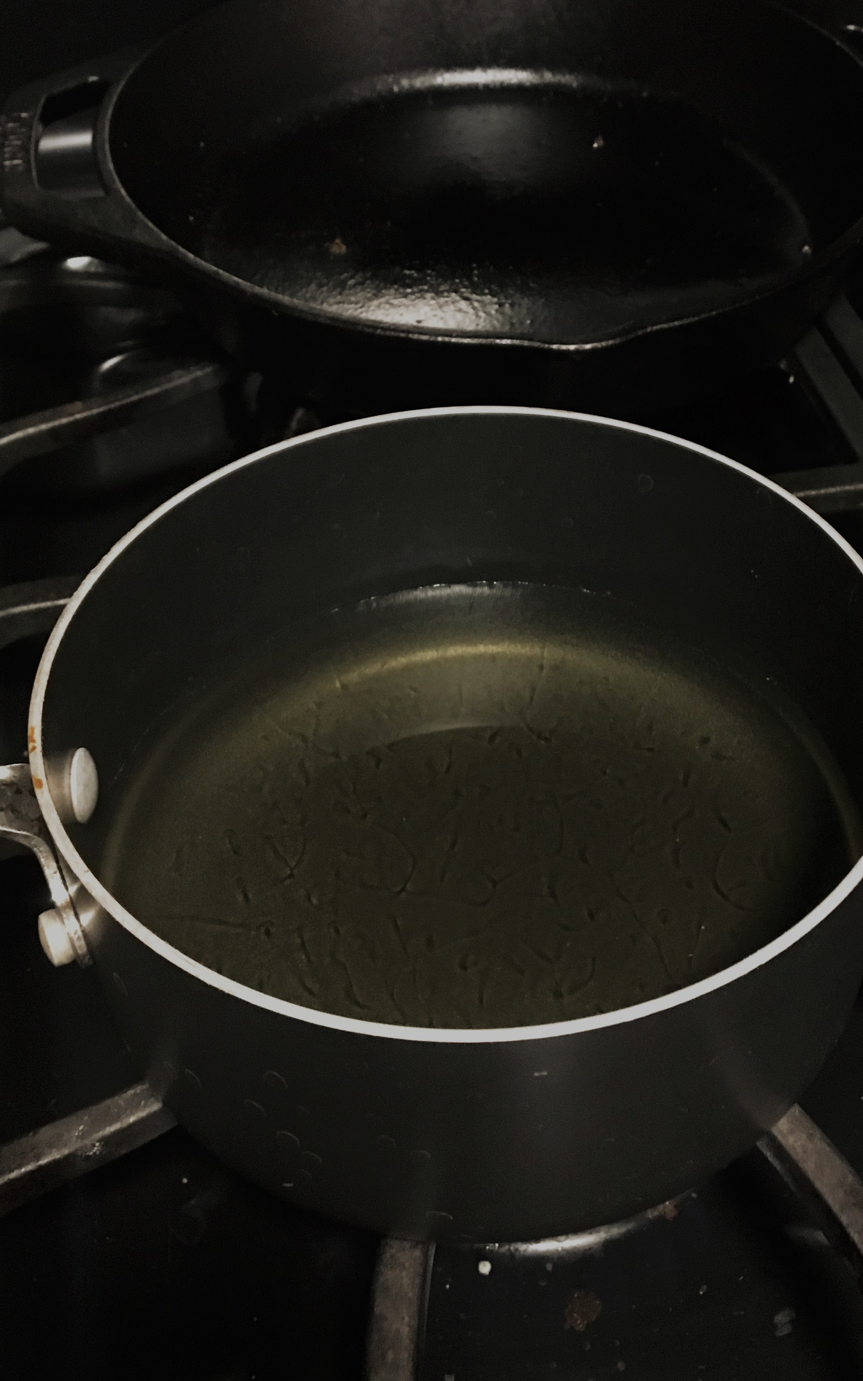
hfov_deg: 31.1
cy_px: 617
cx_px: 548
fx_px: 1543
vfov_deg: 48.1
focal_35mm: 41
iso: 400
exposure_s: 1/15
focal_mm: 4.15
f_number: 2.2
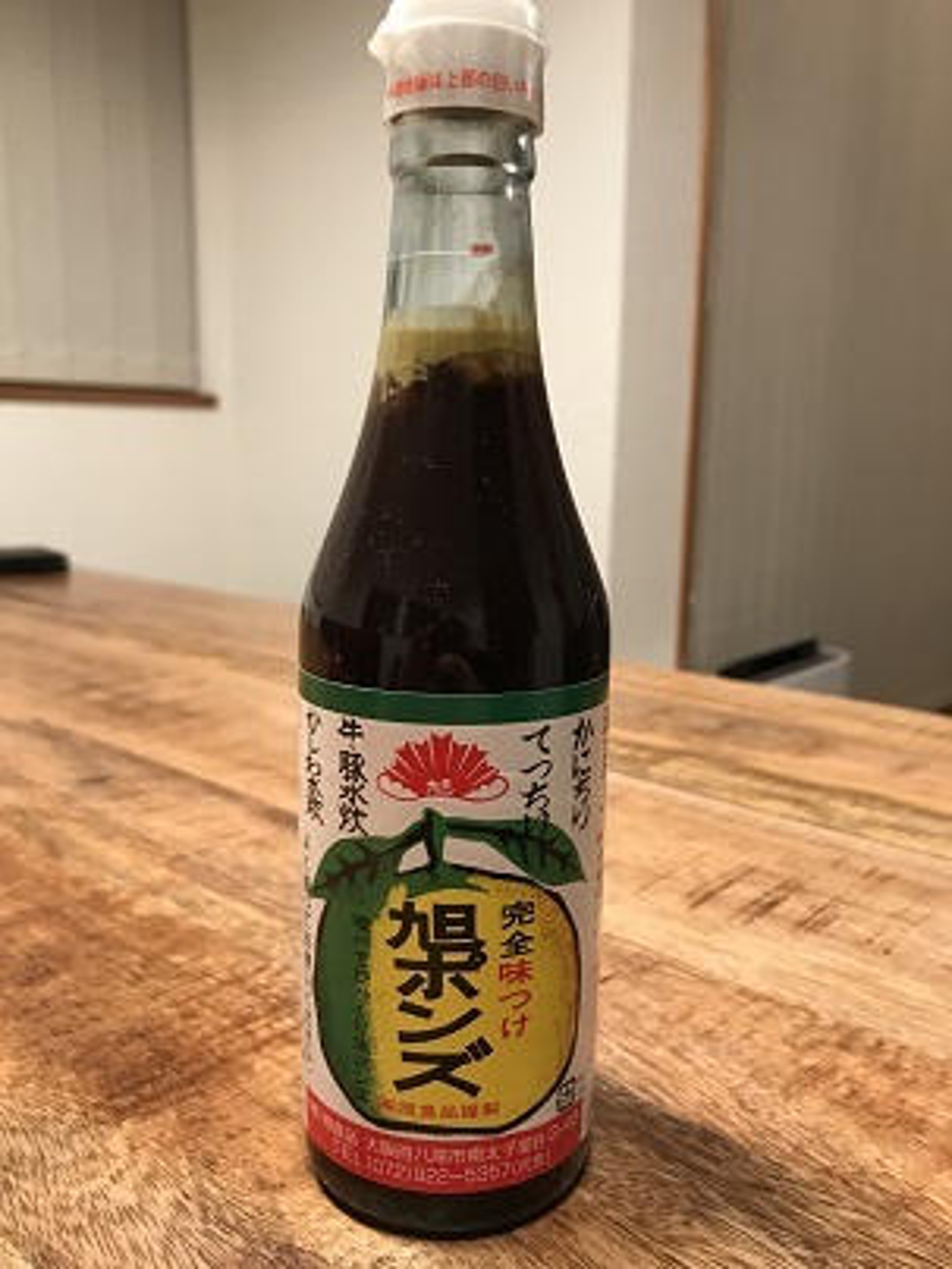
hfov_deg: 49.7
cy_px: 634
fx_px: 1027
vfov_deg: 63.4
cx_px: 476
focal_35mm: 28
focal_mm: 3.99
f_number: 1.8
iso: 40
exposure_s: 1/20
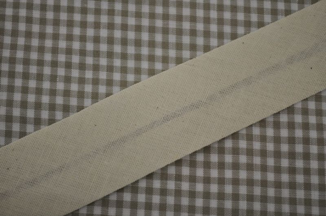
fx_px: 610
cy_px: 108
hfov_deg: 29.9
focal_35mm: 68
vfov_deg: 20.1
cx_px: 163
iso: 400
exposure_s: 1/80
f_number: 5.3
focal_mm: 45
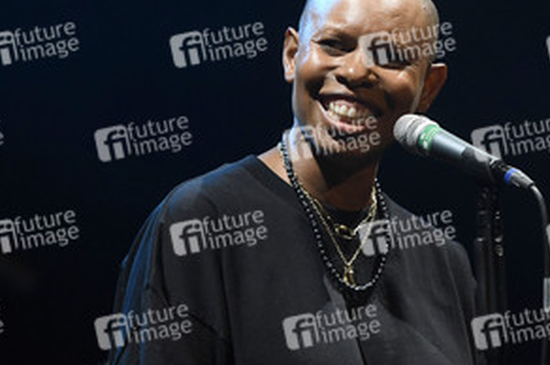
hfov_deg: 7.4
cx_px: 357
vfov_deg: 4.9
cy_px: 186
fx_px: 4242
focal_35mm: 278
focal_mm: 180
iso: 2000
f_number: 3.5
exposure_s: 1/250
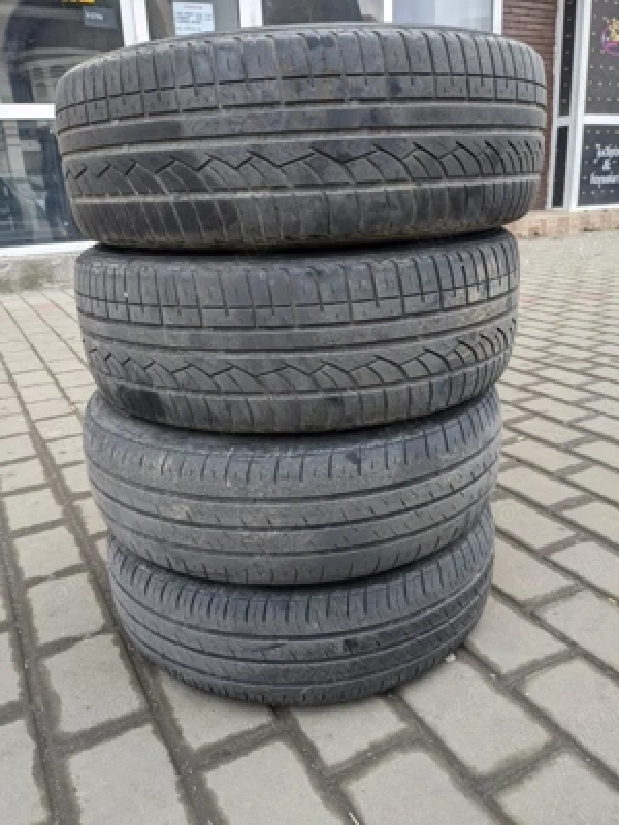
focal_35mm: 27
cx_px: 310
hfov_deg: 51.4
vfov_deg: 65.3
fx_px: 644
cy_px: 412
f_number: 1.73
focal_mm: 4.38
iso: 50
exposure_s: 1/94.6
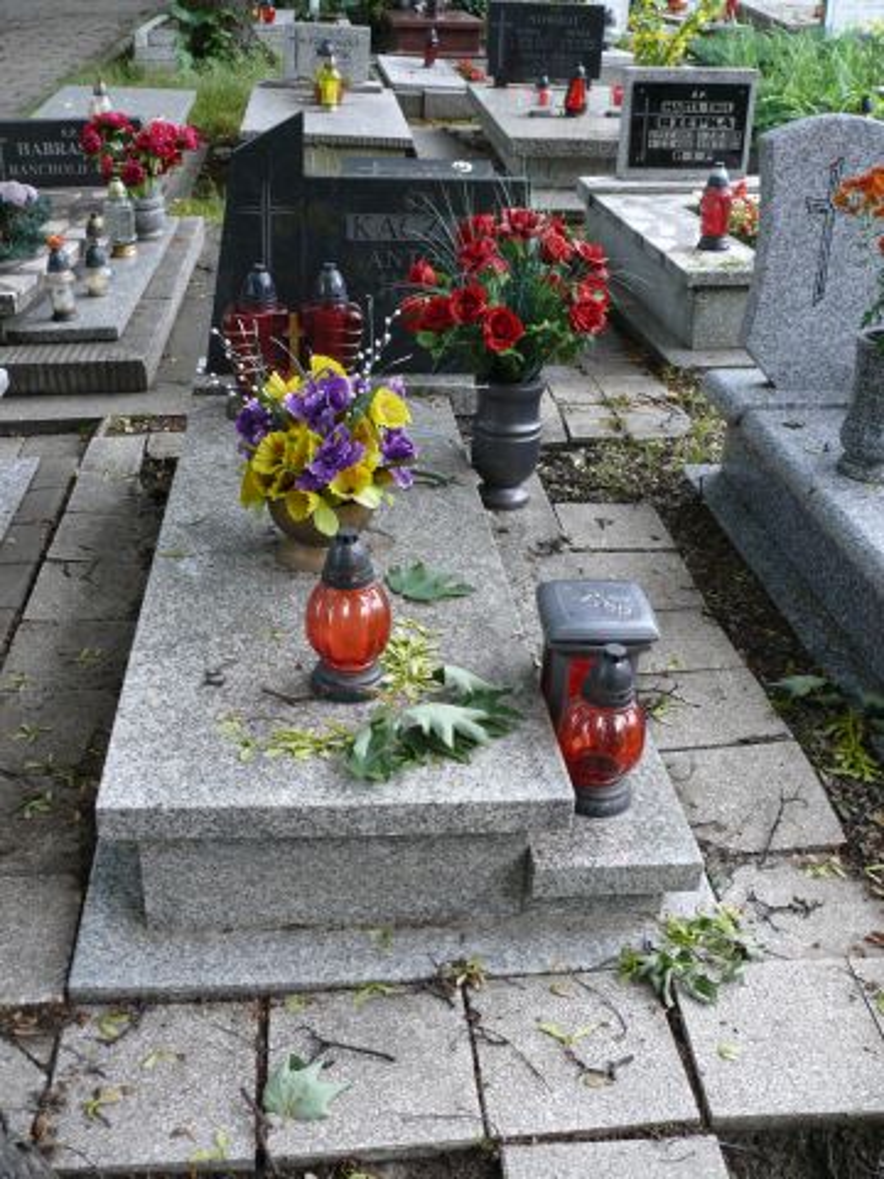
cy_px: 590
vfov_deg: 52.6
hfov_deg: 40.7
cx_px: 442
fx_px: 1192
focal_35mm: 35
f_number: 2.8
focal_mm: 7.4
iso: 100
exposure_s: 1/40
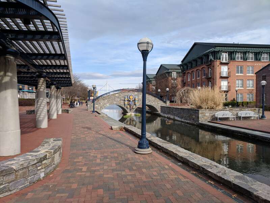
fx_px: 203
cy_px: 102
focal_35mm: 26
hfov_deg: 67.3
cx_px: 135
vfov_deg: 53.1
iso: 57
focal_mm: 4.67
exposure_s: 1/1453
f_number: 2
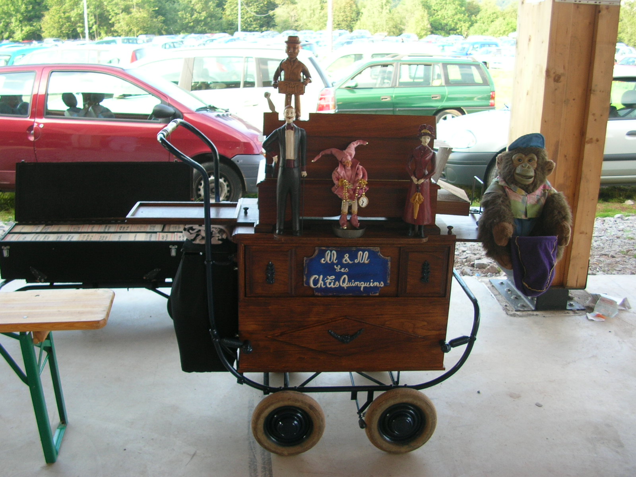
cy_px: 238
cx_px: 318
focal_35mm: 35
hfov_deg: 52.6
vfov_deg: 40.7
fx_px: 643
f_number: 2.8
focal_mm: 5.8
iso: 50
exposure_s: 1/57.3
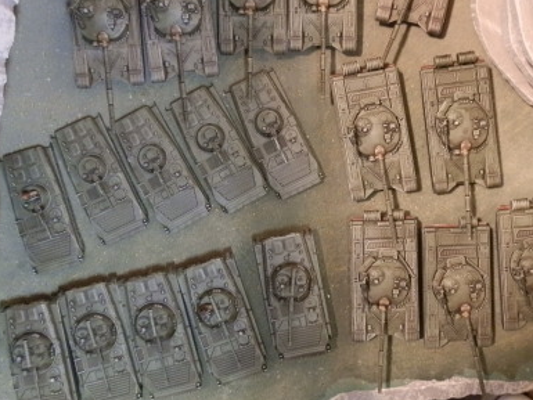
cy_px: 176
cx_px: 311
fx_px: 601
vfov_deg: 36.8
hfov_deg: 47.7
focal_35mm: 39
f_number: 3.1
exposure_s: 1/50
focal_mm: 5
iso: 400
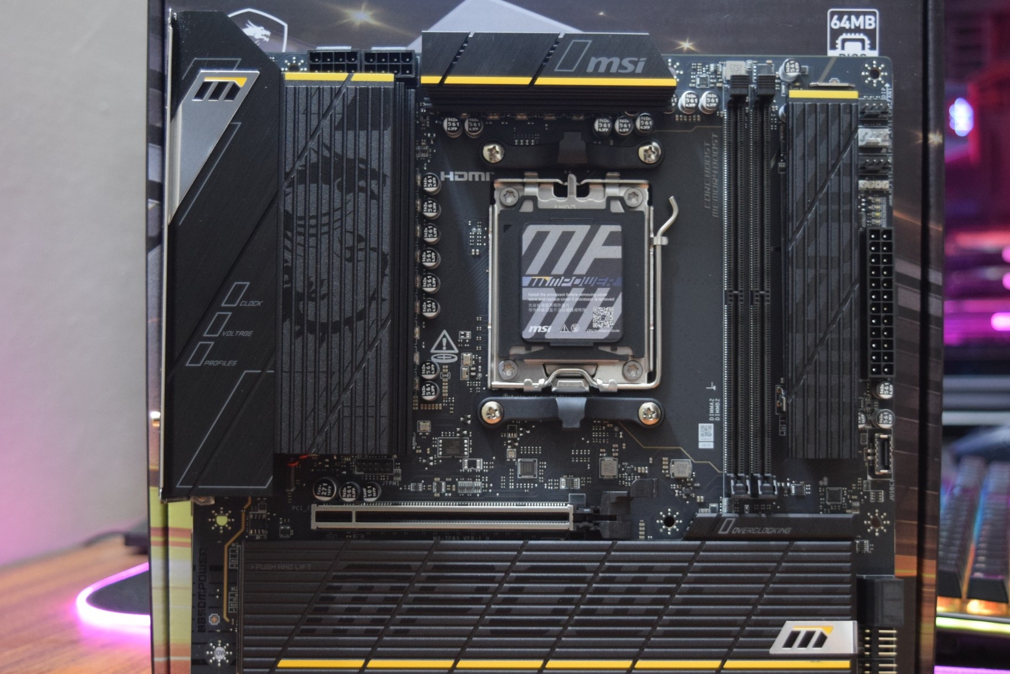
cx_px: 557
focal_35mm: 63
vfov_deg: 21.6
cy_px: 368
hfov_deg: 31.9
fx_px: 1767
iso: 1600
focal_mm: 34
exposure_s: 1/15
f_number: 4.5
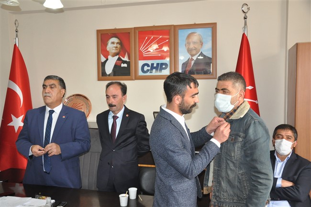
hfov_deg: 53.2
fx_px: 311
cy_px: 104
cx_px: 156
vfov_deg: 36.8
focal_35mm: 36
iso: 1600
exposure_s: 1/60
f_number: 5
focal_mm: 24
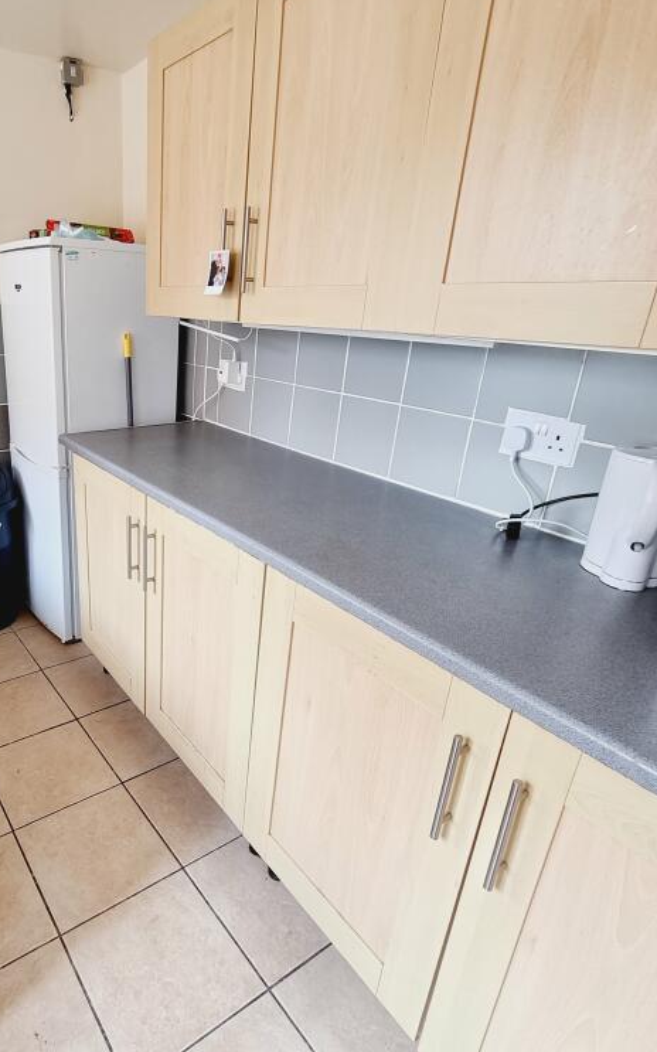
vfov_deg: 88.0
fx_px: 545
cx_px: 159
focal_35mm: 19
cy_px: 531
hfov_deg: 58.7
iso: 125
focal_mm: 2.2
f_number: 2.2
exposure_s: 1/50
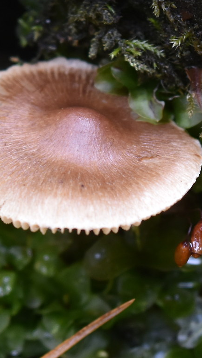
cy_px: 185
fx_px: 2566
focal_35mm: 270
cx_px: 41
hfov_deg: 4.5
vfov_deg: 8.0
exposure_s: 1/125
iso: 640
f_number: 5.6
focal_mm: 55
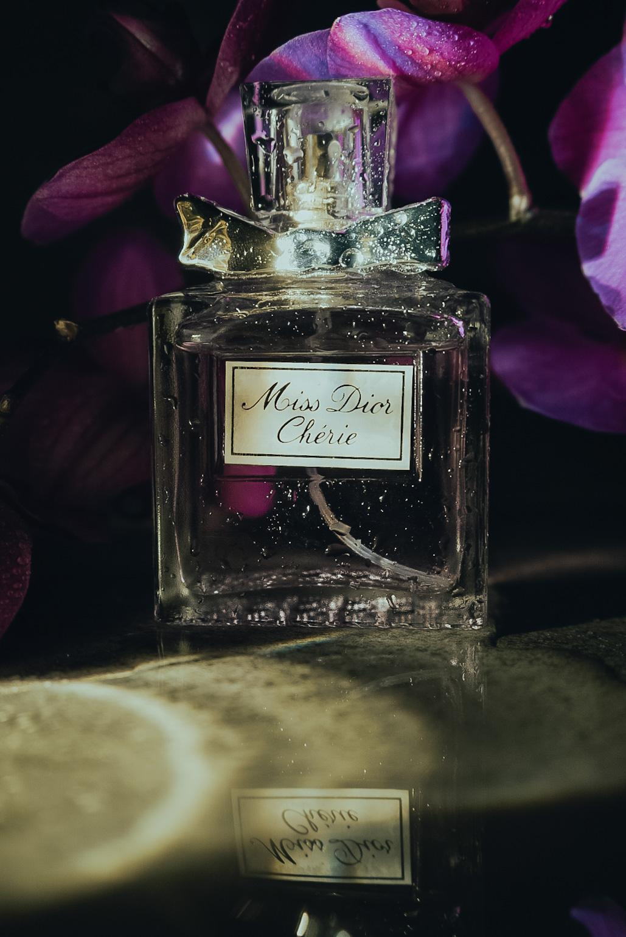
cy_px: 468
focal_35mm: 35
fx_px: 911
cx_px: 313
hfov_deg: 37.9
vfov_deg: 54.4
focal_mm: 35
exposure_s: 1/30
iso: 800
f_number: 4.5
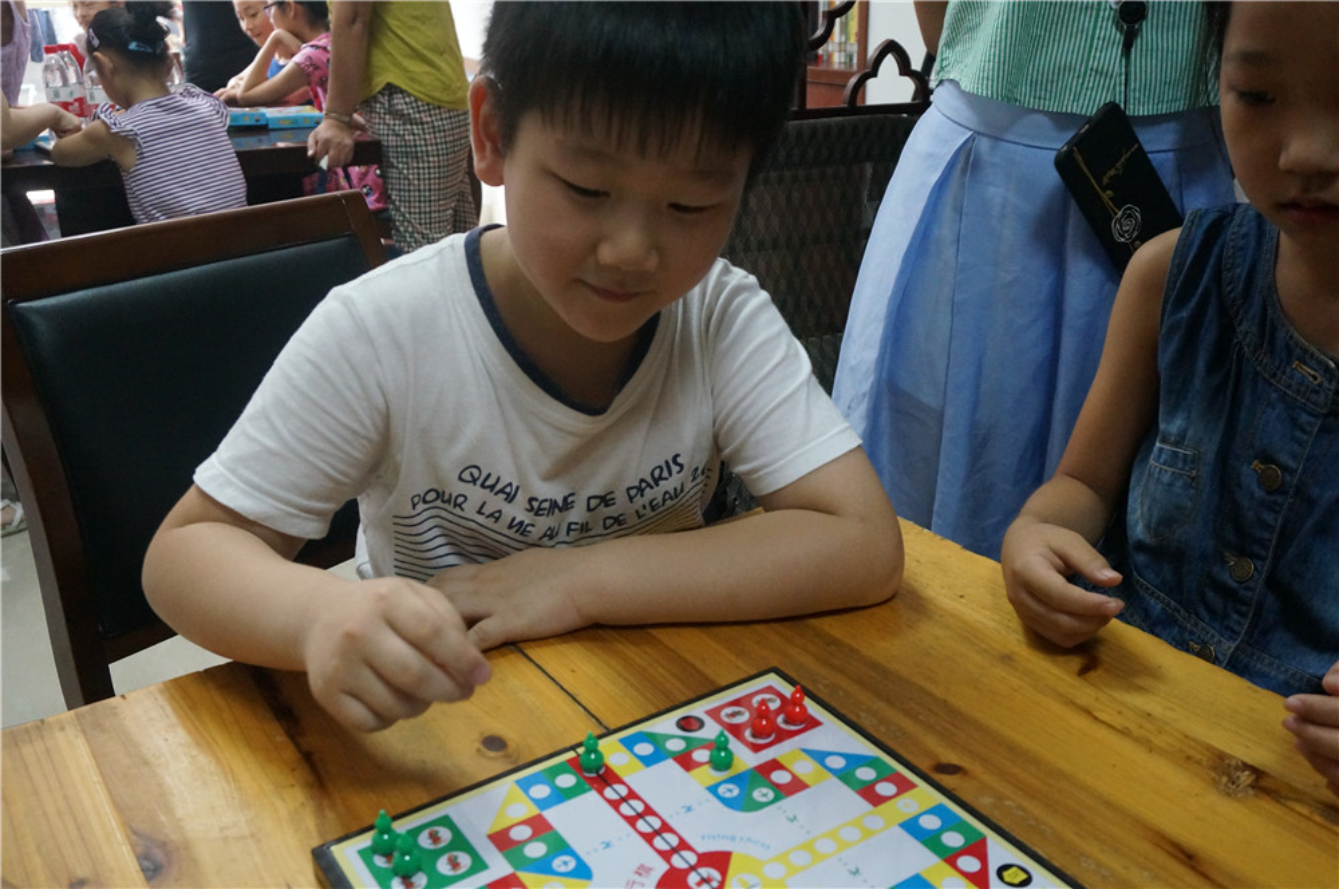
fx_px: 1226
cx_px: 670
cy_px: 444
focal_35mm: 33
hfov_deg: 57.3
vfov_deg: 39.9
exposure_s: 1/100
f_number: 5
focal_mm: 22
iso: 3200
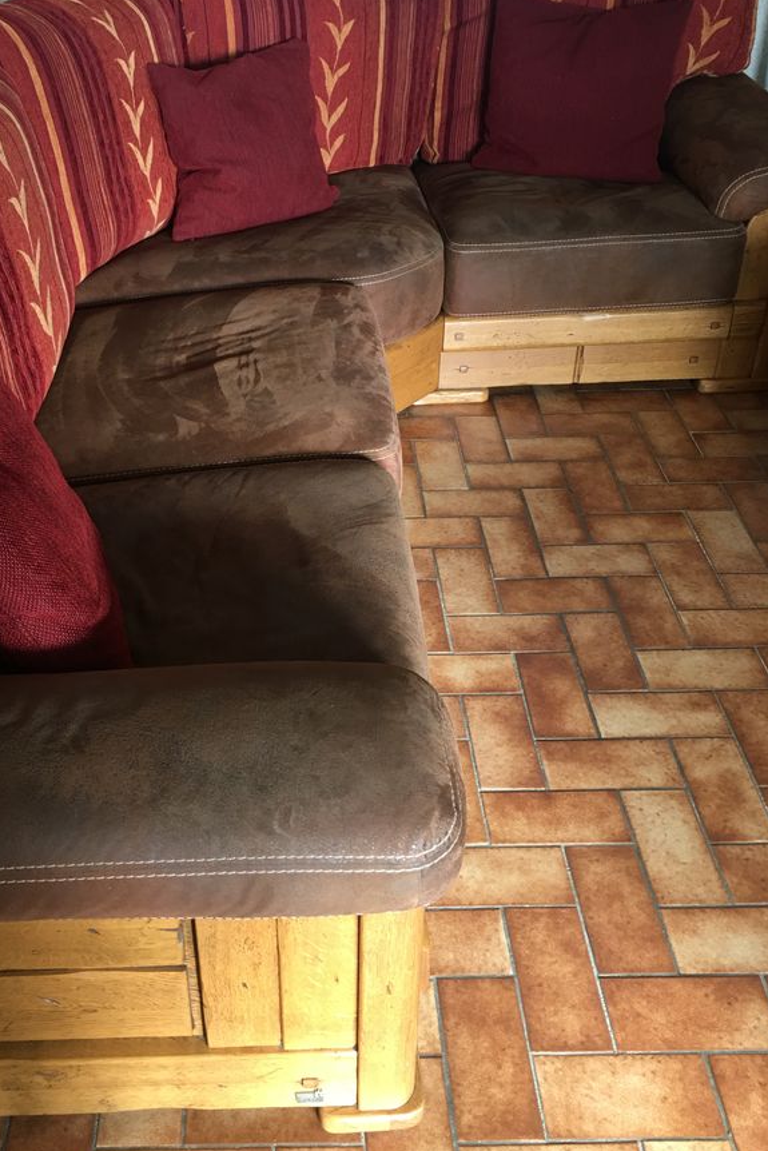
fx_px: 1119
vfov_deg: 54.3
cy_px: 511
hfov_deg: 37.6
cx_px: 276
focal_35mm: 35
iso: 64
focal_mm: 4.15
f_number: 2.2
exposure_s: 1/17
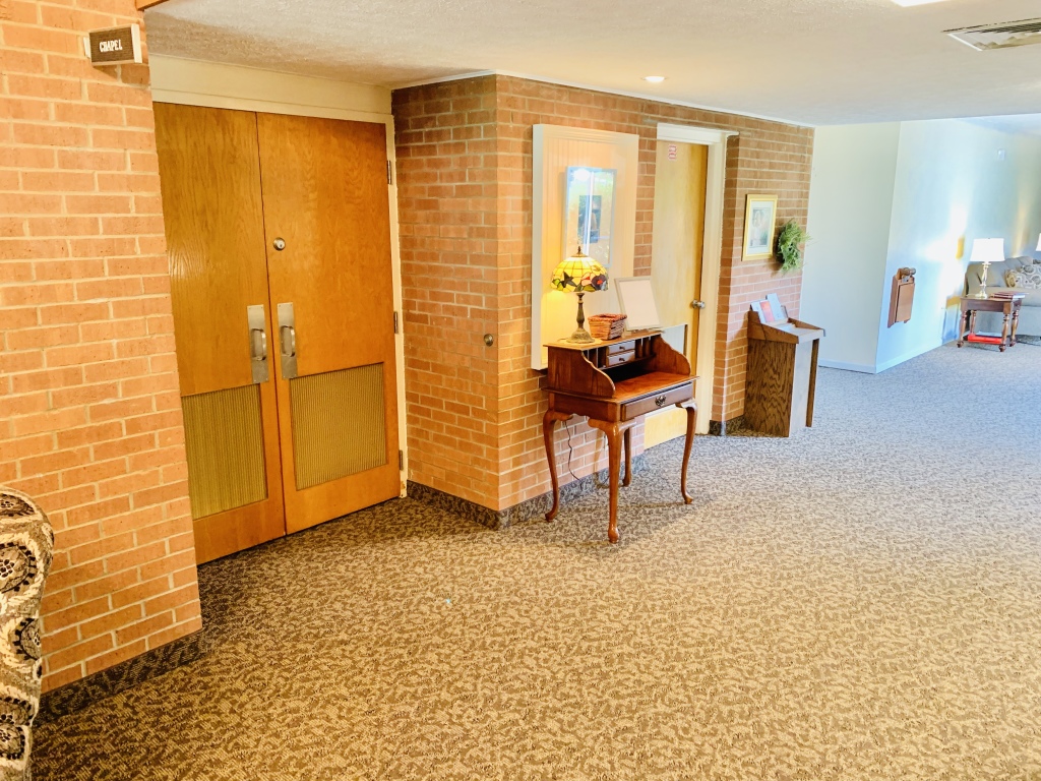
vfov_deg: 53.1
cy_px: 390
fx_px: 782
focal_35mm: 26
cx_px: 520
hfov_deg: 67.3
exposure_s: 1/40
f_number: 1.8
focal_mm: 4.25
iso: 320
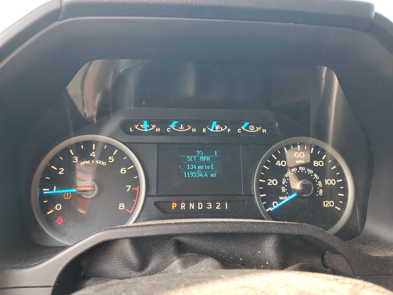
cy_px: 148
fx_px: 295
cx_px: 196
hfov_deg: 67.3
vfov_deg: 53.1
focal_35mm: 26
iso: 55
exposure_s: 1/60.2
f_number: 1.5
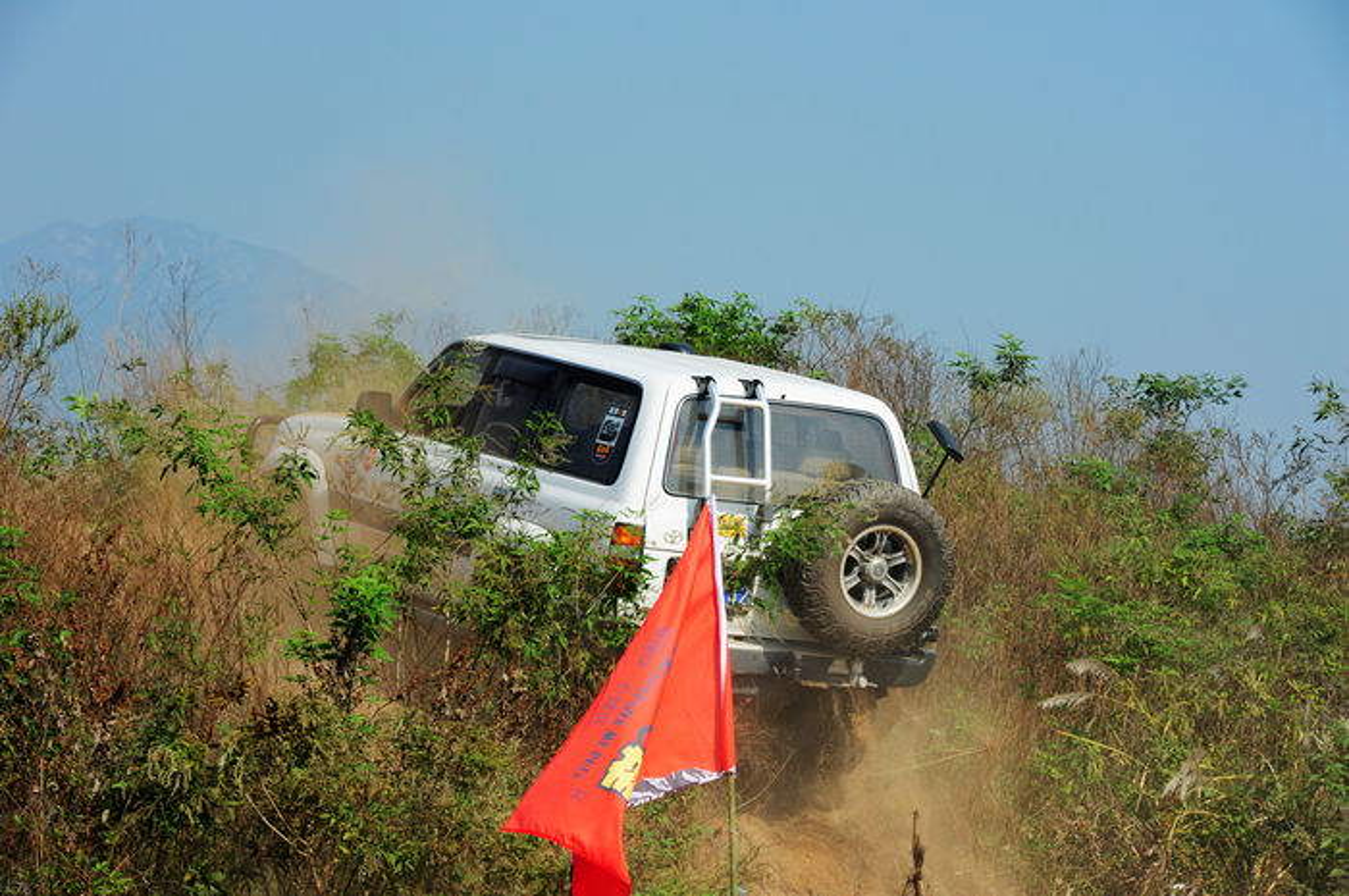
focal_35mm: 185
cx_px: 674
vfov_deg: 7.4
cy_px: 448
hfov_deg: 11.1
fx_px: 6924
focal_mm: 185
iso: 400
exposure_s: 1/400
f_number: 14
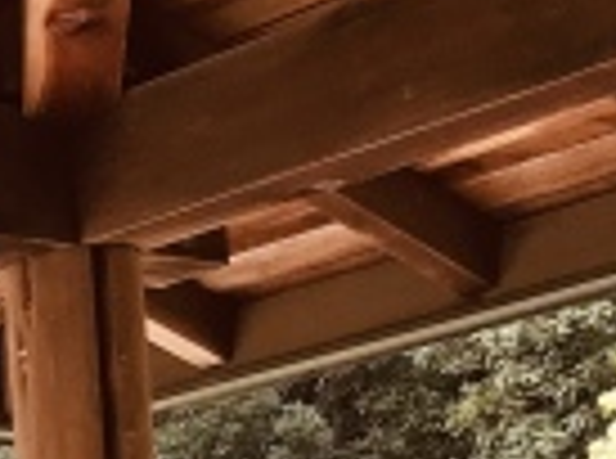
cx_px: -787
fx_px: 2911
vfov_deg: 8.5
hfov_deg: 10.6
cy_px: 936
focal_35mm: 164
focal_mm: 3.99
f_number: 1.8
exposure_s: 1/131
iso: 20
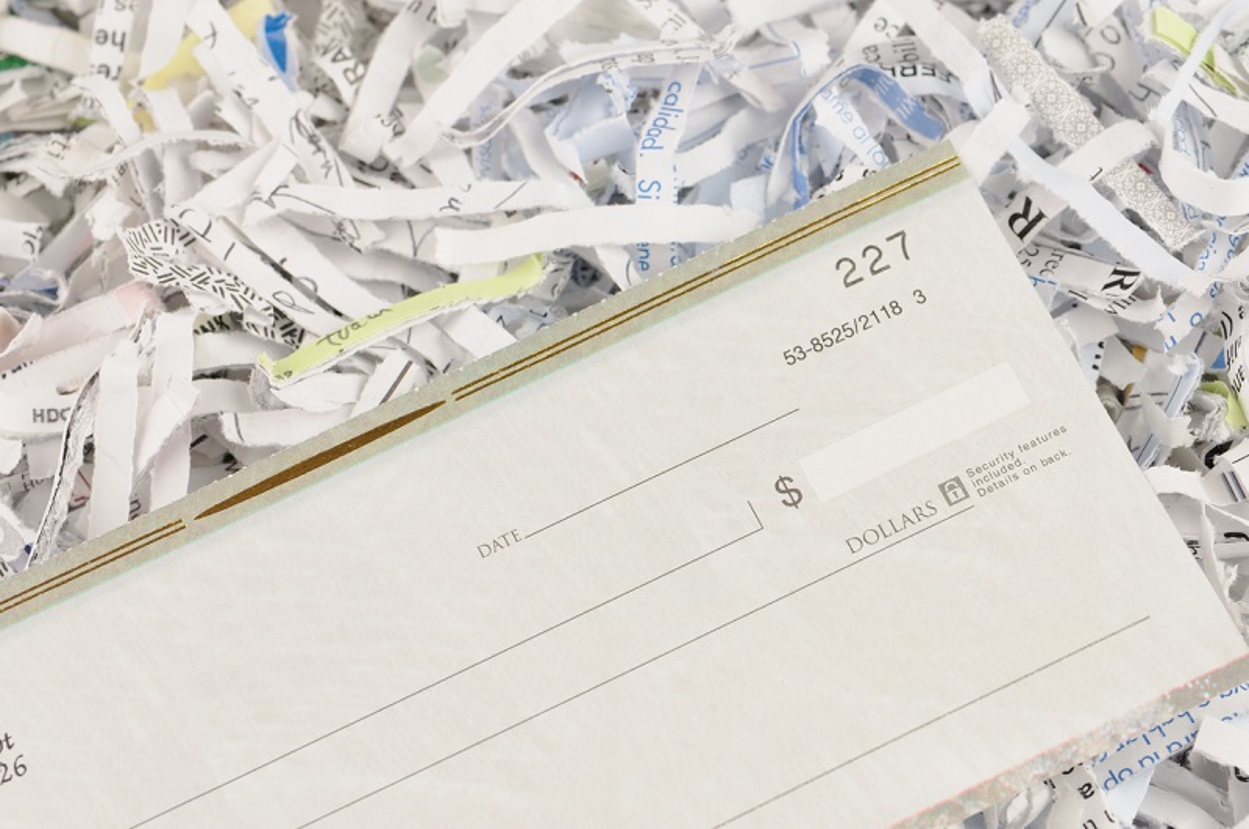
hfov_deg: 13.1
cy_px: 414
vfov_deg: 8.7
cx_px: 624
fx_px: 5457
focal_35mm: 158
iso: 200
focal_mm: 105
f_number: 11
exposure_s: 1/8
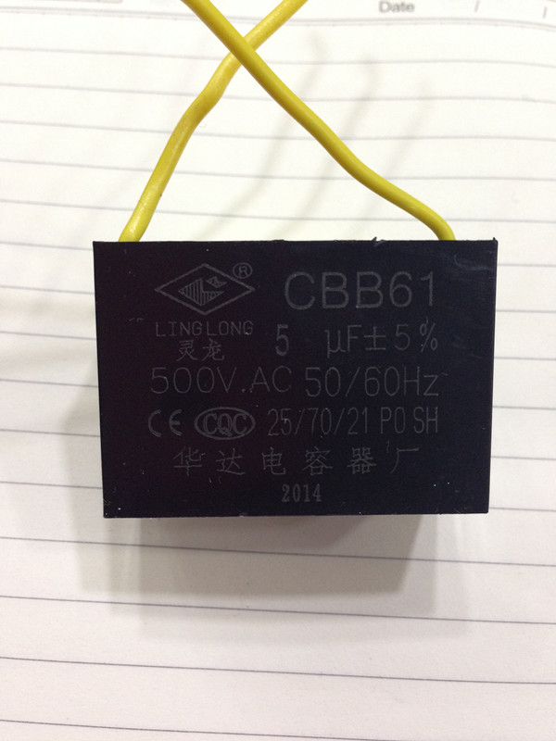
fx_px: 707
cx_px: 278
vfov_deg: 55.4
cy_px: 370
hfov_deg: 42.9
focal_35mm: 33
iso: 160
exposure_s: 1/20
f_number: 2.4
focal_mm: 4.12
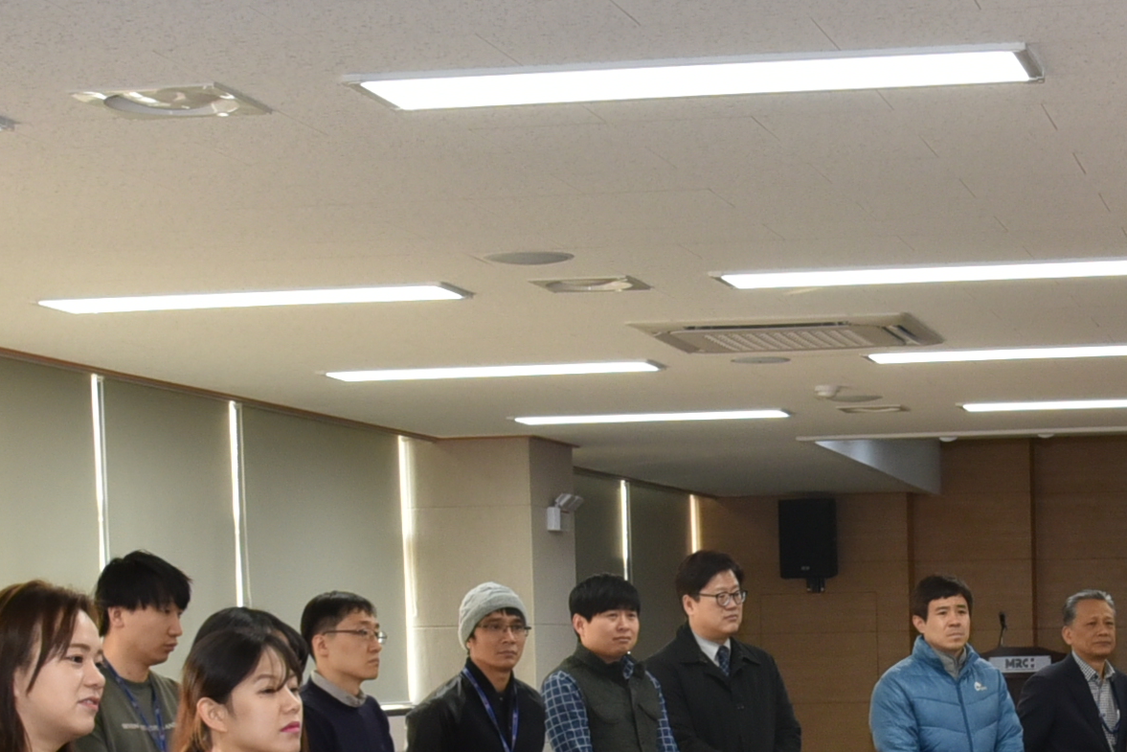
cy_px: 801
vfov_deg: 14.6
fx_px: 2880
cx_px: 1031
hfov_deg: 21.6
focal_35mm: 92
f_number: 7.1
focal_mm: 24
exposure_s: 1/125
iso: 1250
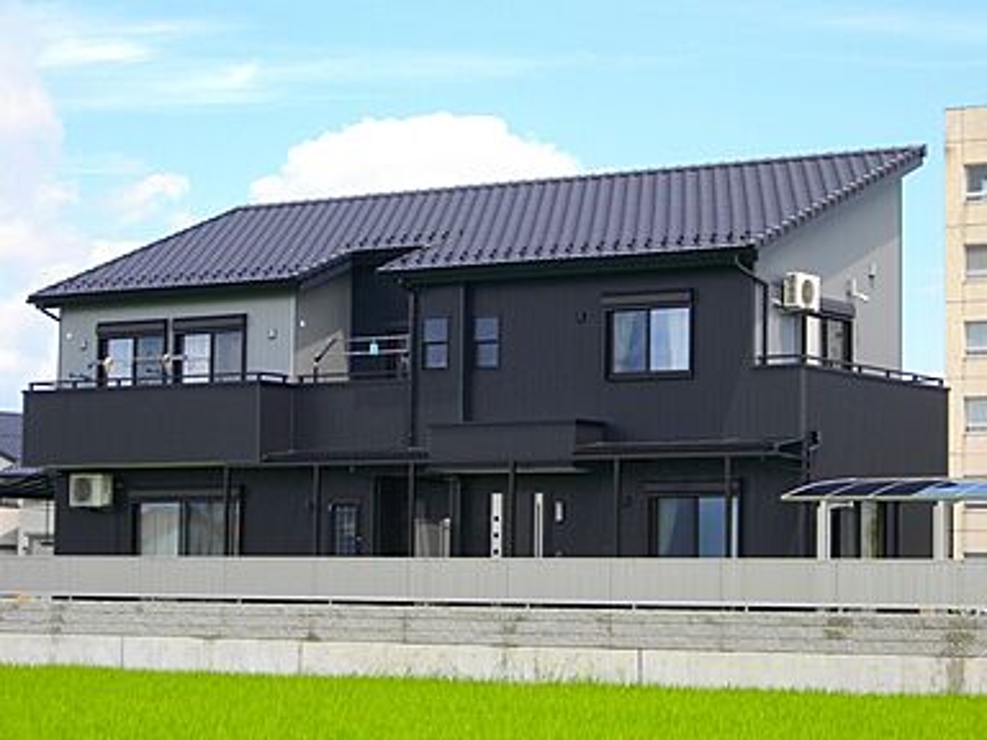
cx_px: 494
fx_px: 2737
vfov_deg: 15.4
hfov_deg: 20.4
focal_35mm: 96
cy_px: 370
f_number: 5.2
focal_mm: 17.1
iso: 100
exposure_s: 1/250
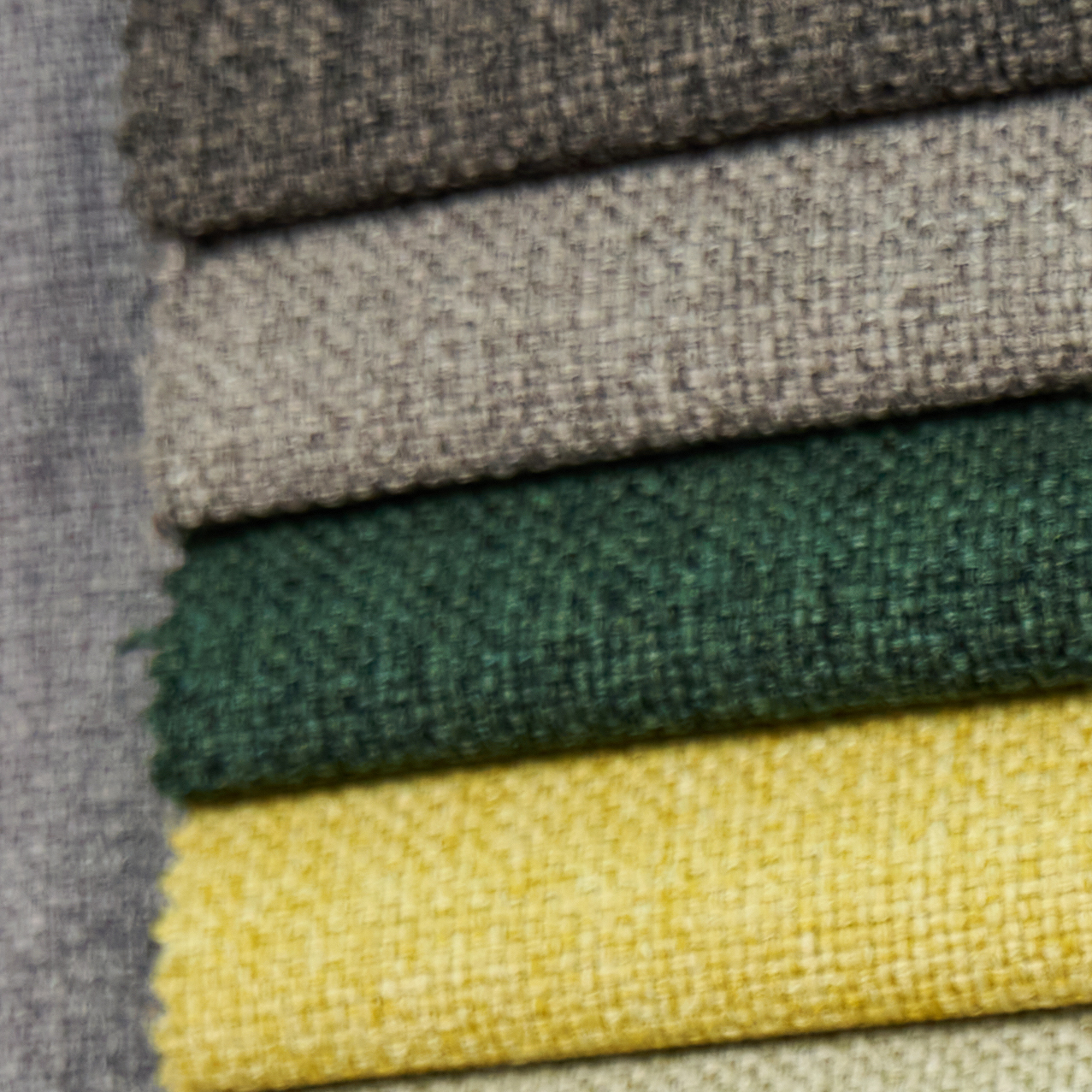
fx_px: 6682
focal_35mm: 187
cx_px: 1685
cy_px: 1818
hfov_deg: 9.1
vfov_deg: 9.0
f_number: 2.8
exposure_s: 1/250
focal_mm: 40.7
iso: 800
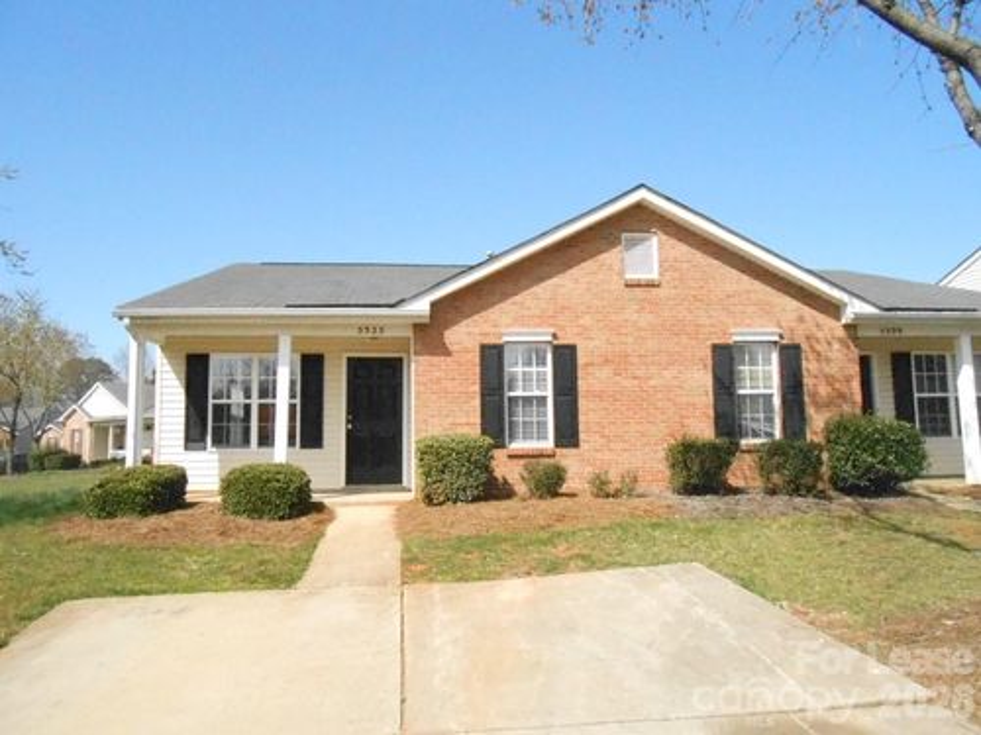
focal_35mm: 26
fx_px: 737
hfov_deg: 67.3
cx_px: 490
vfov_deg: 53.1
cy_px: 368
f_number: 11.5
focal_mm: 4.6
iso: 1600
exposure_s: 1/800
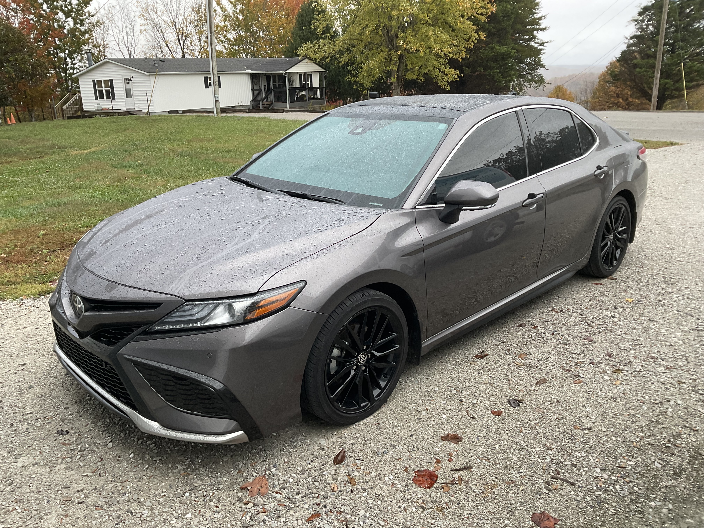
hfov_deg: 61.7
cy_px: 264
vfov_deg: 48.2
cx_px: 352
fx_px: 590
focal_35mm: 29
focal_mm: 3
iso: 50
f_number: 1.8
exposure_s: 1/120
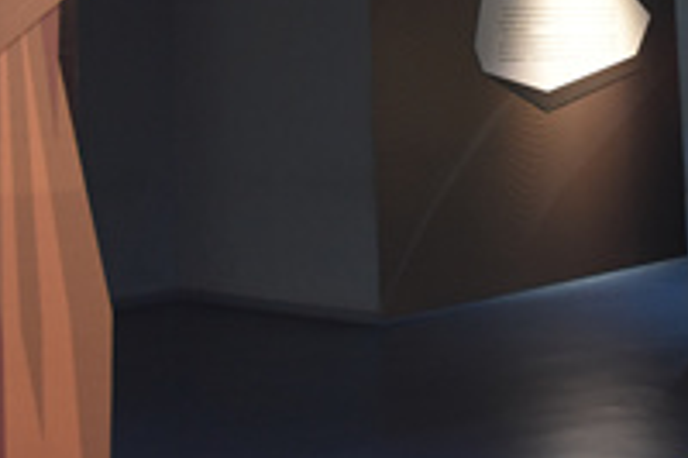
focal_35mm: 75
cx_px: 681
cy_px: -88
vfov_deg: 17.3
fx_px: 1432
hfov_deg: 25.7
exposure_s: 1/25
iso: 3200
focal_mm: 30
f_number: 4.5
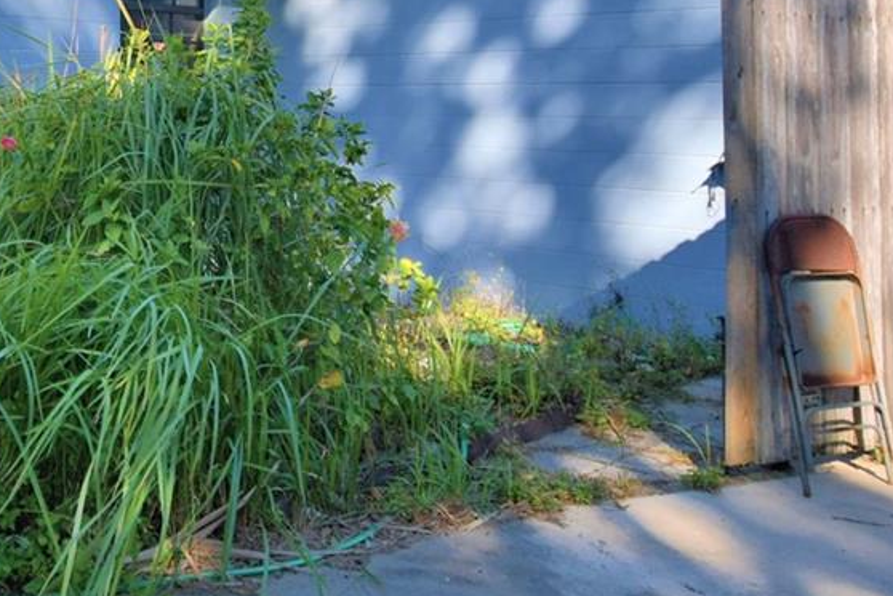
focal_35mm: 43
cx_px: 2
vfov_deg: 30.0
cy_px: 70
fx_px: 1067
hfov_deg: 40.0
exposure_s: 1/1000
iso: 100
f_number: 4.5
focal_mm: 10
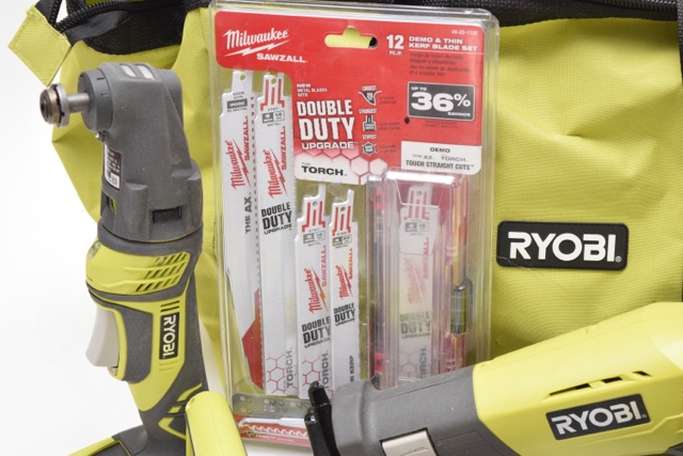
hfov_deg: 24.6
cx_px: 342
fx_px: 1565
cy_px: 228
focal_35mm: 82
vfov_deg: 16.6
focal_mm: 55
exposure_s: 1/125
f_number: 5.6
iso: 1600
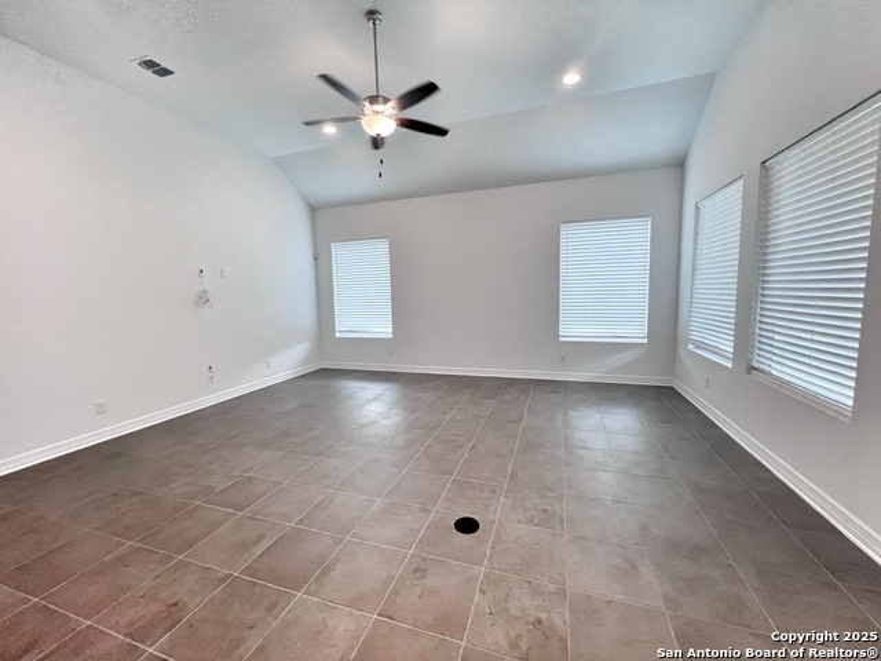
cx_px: 440
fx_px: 331
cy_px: 330
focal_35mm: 13
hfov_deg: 106.2
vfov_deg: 89.9
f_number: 1.8
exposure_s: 1/120
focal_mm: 1.57
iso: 125
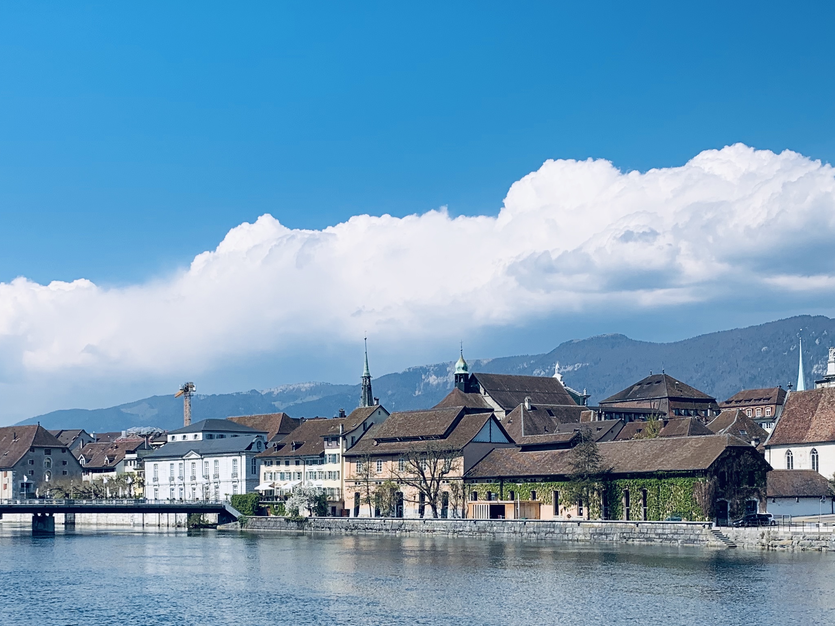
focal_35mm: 51
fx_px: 1230
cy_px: 508
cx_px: 378
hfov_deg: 37.5
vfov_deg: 27.9
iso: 25
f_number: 1.8
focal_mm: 4.25
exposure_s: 1/2833
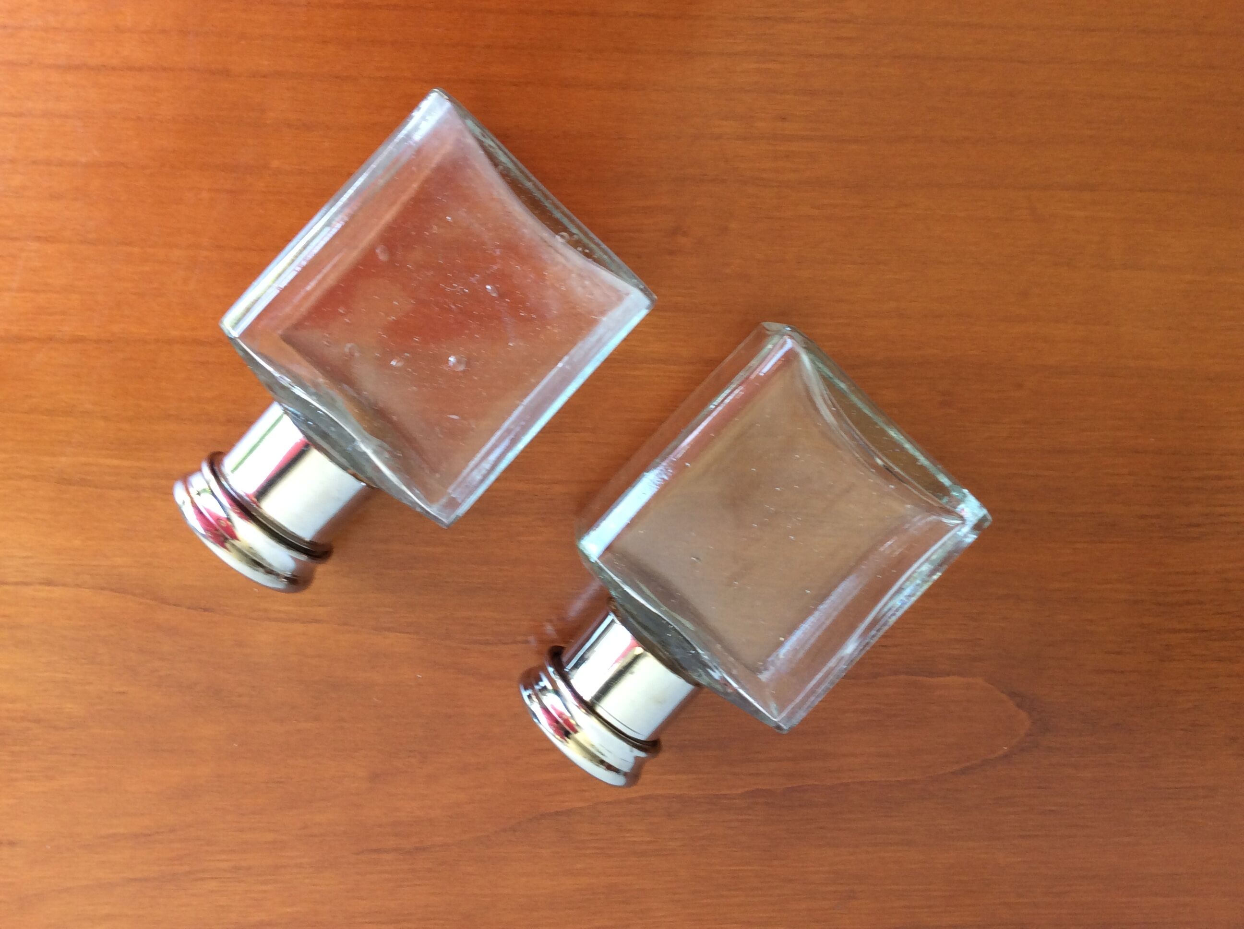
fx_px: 1148
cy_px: 464
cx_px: 622
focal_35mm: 32
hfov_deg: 56.9
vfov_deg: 44.1
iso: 50
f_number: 2.4
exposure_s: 1/25
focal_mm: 3.3
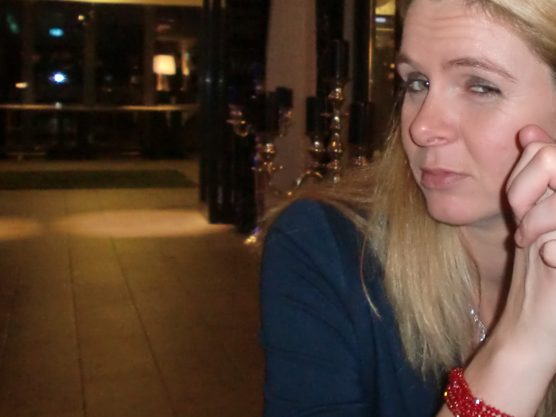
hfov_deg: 34.7
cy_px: 108
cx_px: 428
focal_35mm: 54
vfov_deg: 26.7
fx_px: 867
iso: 400
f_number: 2.6
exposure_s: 1/25
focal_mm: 4.65
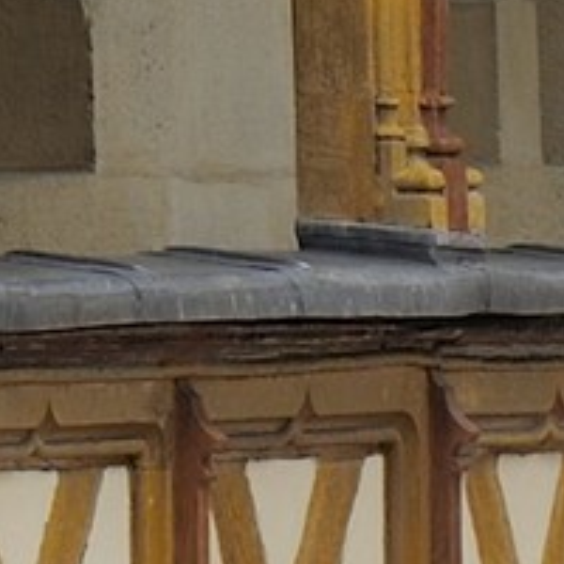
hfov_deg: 1.1
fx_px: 28277
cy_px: -2358
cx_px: -1540
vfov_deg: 1.1
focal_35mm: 1534
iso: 200
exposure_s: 1/200
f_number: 9
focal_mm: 150
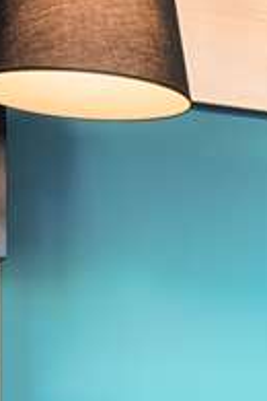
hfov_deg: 11.2
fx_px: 1168
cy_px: 397
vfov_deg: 18.9
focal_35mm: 105
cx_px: 609
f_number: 8
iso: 100
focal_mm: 20
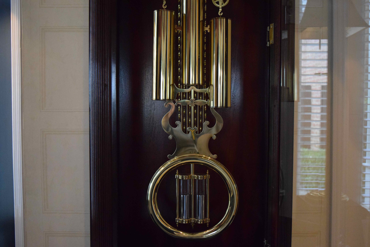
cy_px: 124
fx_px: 416
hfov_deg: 47.9
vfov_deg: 33.0
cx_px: 185
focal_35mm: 40
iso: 5000
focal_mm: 27
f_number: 4
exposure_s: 1/60
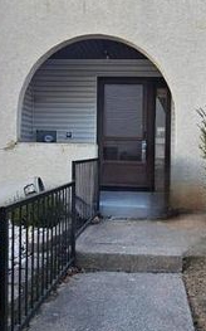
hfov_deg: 35.8
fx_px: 315
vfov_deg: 55.3
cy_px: 172
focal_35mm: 35
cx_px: 139
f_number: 2.2
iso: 200
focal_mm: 2.2
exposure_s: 1/370
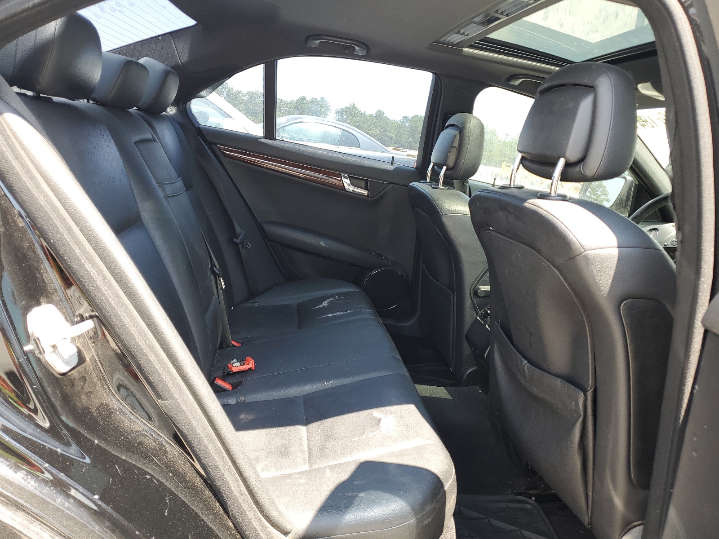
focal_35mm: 26
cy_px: 270
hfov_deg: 67.3
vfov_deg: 53.1
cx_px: 360
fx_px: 540
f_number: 1.5
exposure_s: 1/156
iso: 50
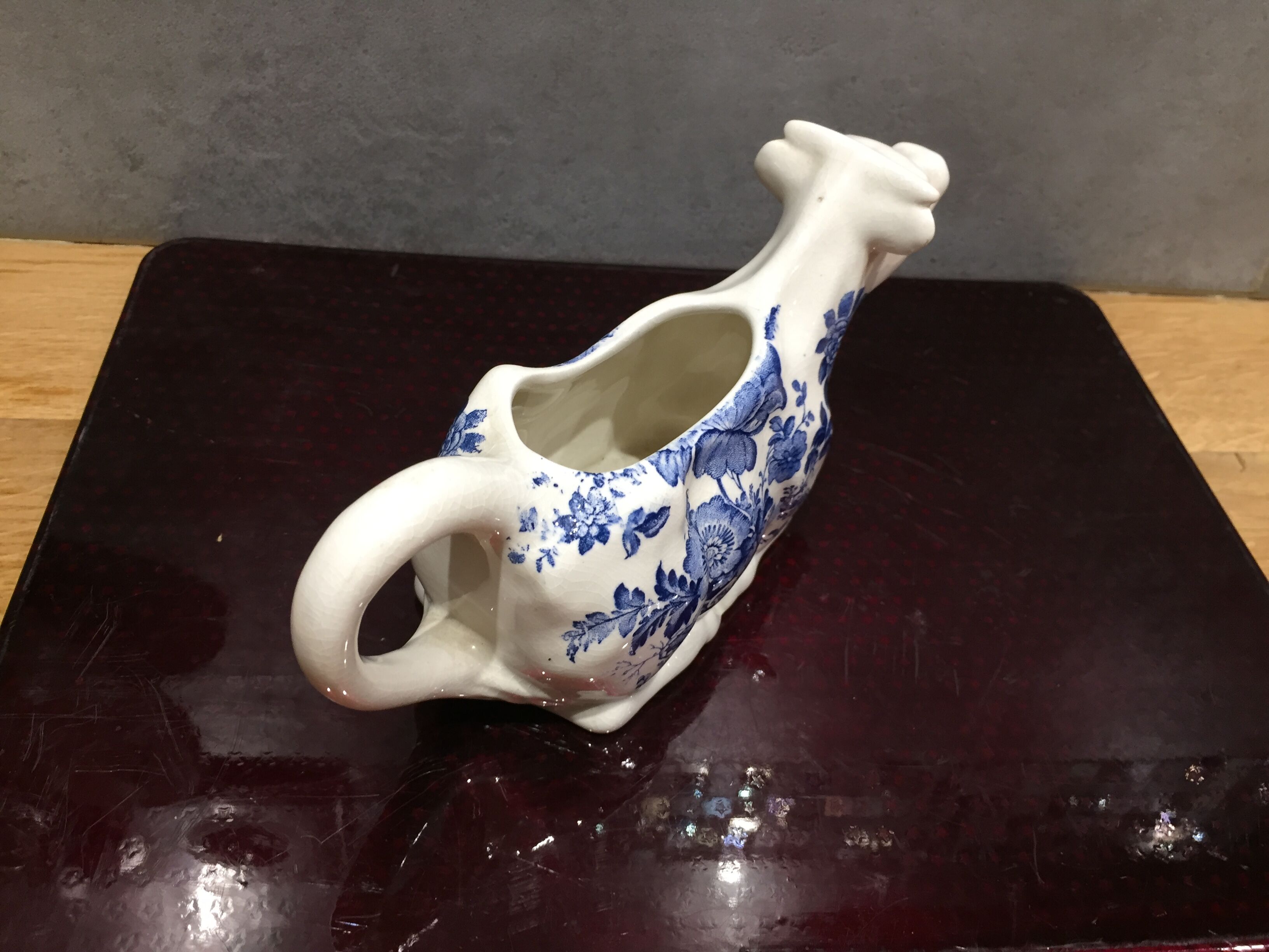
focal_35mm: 29
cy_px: 476
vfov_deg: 48.2
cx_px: 634
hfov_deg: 61.7
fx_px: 1063
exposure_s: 1/33
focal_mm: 4.15
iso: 125
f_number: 2.2
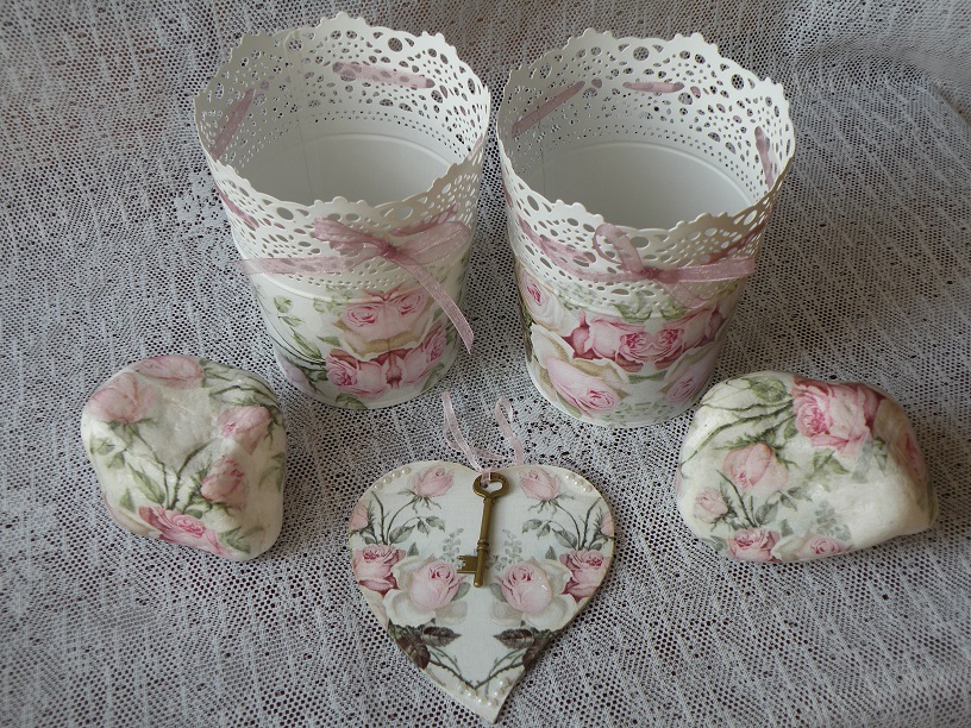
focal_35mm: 42
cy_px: 364
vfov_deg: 34.3
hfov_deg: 44.8
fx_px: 1178
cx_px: 486
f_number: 3.2
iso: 64
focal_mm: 7.4
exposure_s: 1/72.7
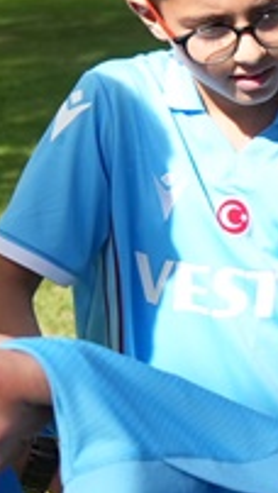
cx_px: 558
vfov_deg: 19.0
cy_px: 150
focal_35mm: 112
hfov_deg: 10.0
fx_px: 1464
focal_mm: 24
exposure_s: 1/1250
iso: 400
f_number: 4.5
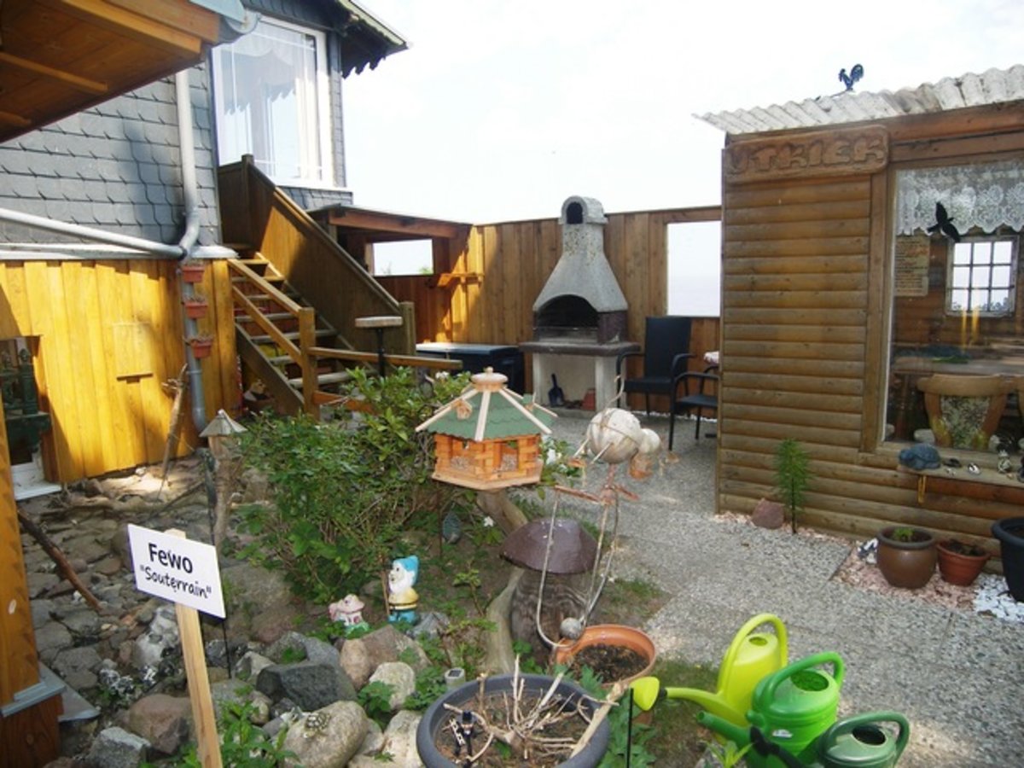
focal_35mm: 24
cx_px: 512
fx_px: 710
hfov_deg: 71.6
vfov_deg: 56.8
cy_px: 384
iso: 50
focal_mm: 5
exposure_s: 1/320
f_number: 2.8
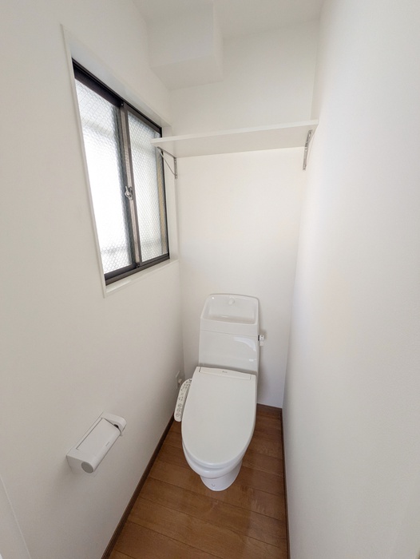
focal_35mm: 14
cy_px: 280
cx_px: 210
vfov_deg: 102.0
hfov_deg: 85.7
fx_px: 226
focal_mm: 1.83
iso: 121
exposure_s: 1/120
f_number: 2.2
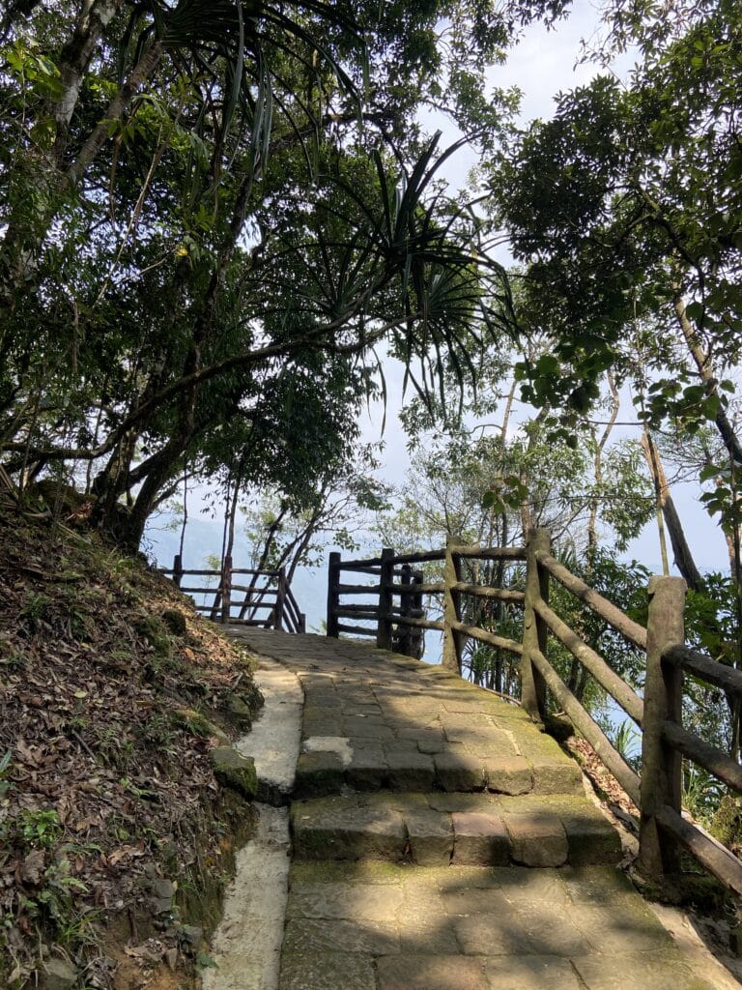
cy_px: 495
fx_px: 743
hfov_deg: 53.1
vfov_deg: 67.3
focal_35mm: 26
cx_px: 371
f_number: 1.8
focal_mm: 4.25
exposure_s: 1/919
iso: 32
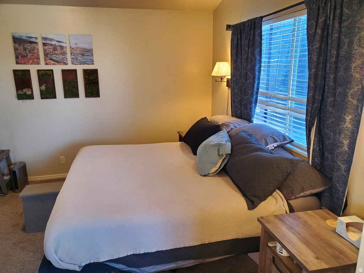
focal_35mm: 26
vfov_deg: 53.1
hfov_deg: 67.3
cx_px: 182
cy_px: 136
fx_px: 273
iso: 250
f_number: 2.4
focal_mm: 4.3
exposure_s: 1/40
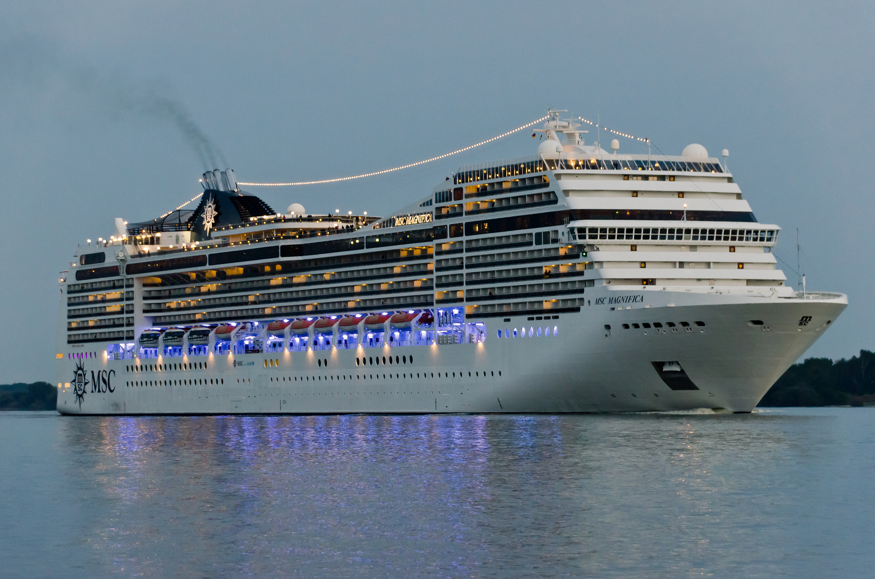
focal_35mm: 135
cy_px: 290
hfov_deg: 15.2
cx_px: 438
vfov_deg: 10.1
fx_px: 3274
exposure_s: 1/50
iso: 1600
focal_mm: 90
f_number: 5.3
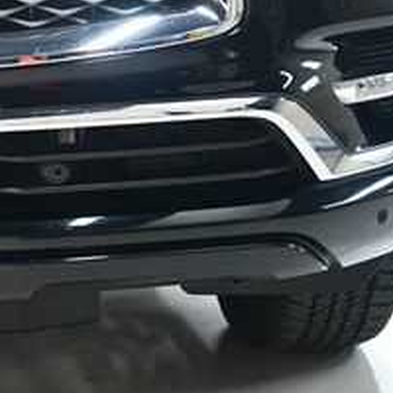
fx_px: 1362
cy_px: 33
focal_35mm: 106
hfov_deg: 15.7
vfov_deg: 16.2
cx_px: -96
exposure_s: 1/125
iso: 3200
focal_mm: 26
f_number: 3.8
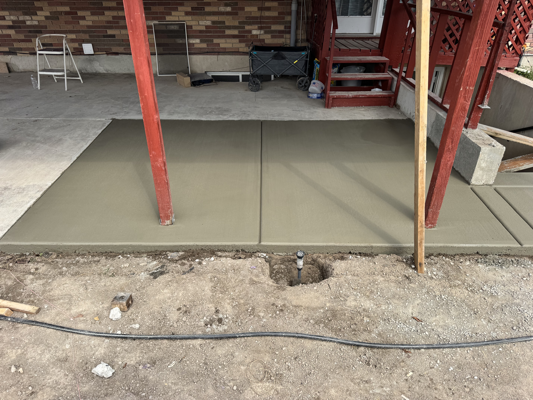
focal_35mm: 24
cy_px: 200
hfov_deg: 71.6
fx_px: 370
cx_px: 266
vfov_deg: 56.8
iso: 80
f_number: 1.78
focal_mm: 6.76
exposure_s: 1/1456
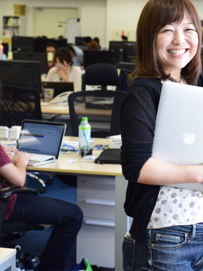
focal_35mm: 95
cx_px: 167
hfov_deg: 15.5
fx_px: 742
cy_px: 105
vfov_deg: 20.6
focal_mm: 35
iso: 250
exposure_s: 1/60
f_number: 4
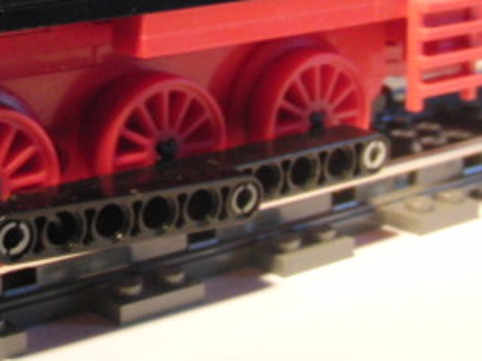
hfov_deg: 19.9
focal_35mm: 96
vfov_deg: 15.0
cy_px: -29
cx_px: 18
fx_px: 1336
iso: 400
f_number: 3.6
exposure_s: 1/30
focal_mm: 6.42
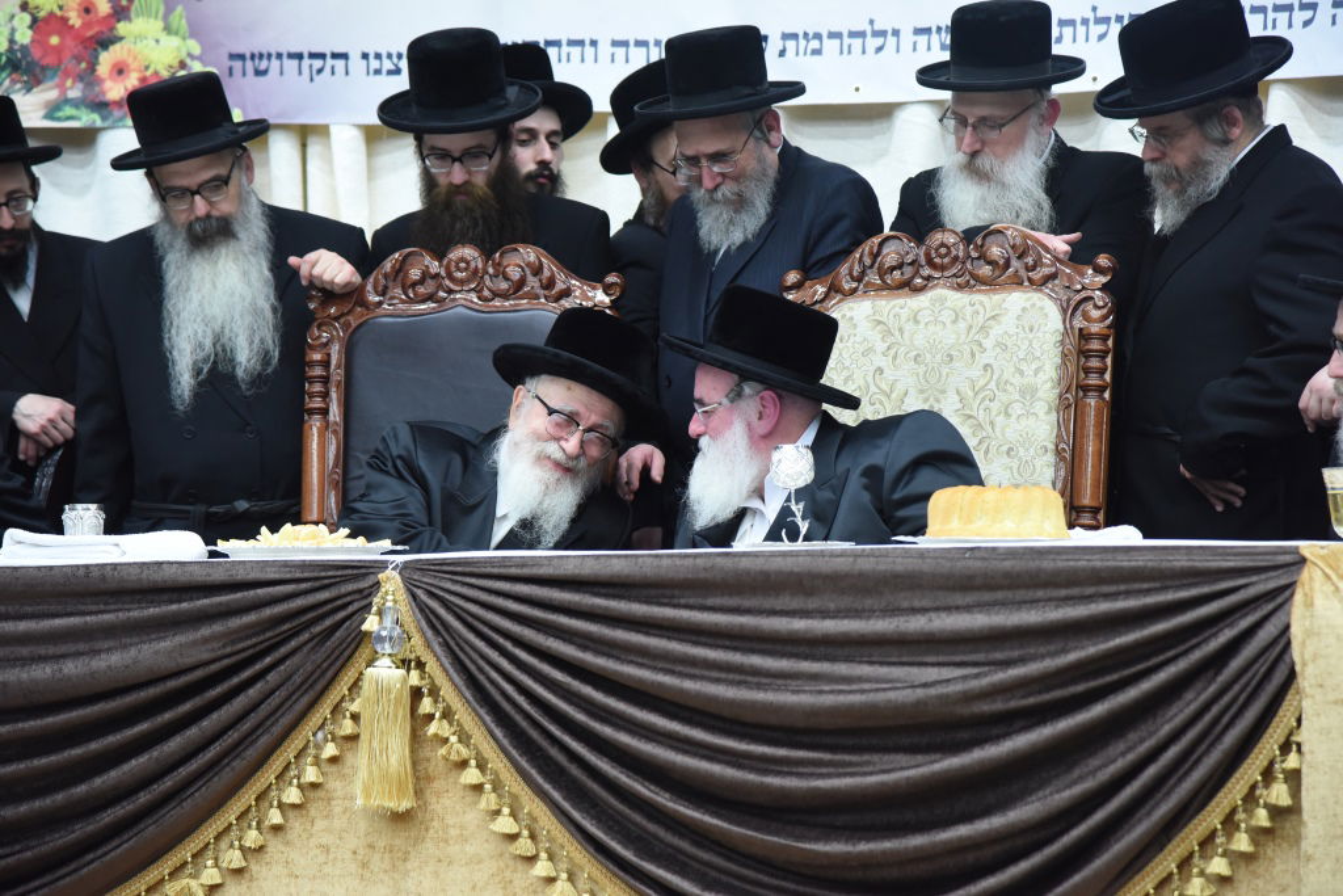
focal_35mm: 120
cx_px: 672
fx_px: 4477
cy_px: 448
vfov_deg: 11.4
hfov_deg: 17.1
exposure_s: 1/100
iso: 2500
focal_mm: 120
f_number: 5
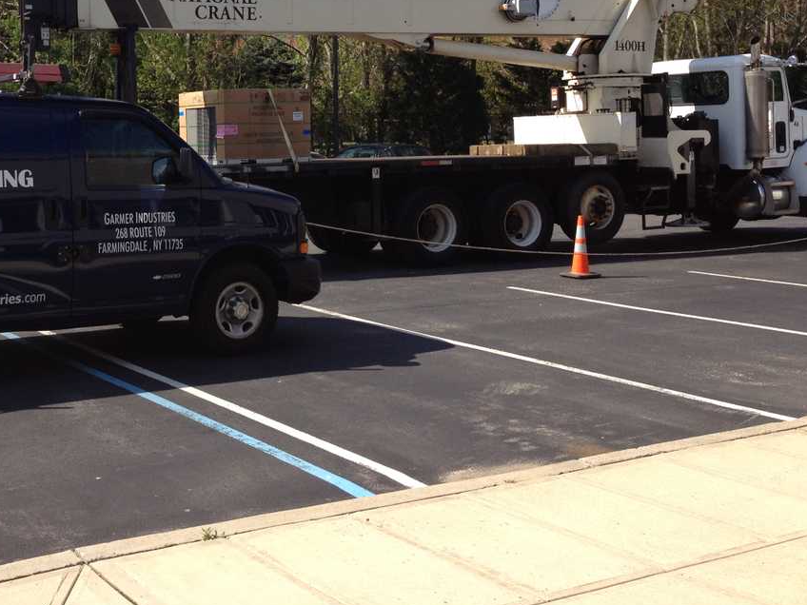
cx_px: 197
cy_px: 135
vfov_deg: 26.2
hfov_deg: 34.2
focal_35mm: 55
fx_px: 1282
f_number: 2.4
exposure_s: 1/1126
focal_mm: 4.28
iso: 64
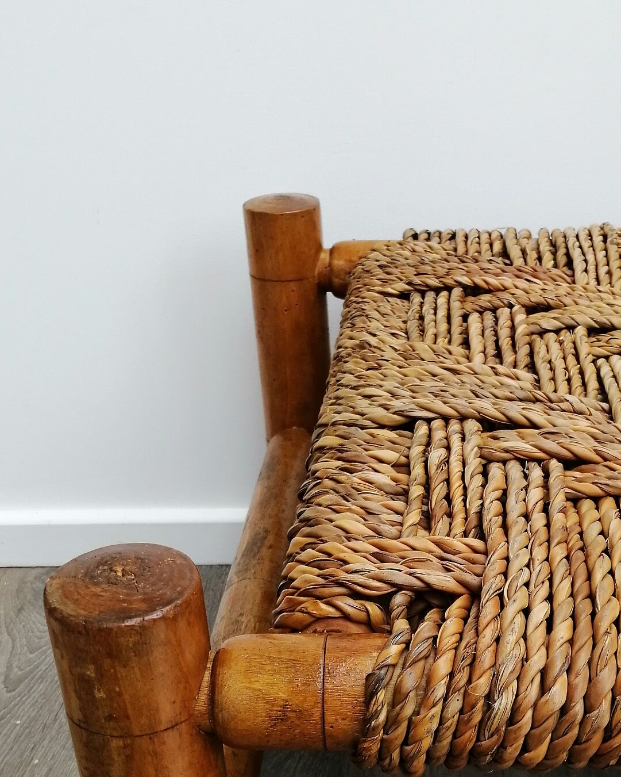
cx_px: 428
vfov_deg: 35.3
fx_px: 1195
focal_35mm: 52
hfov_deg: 28.9
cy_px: 564
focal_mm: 3.95
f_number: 1.8
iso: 80
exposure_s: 1/120
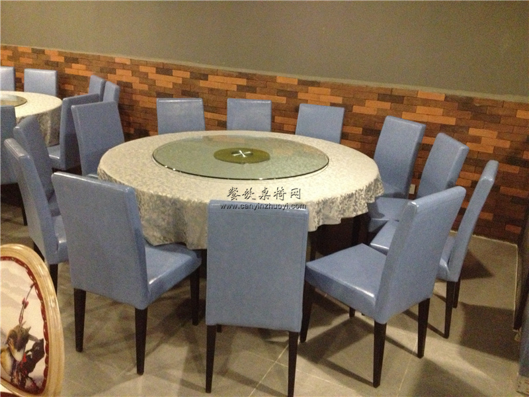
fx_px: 535
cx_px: 264
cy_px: 198
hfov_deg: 52.6
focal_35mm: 35
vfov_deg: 40.7
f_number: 2.4
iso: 800
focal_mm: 4.28
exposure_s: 1/15
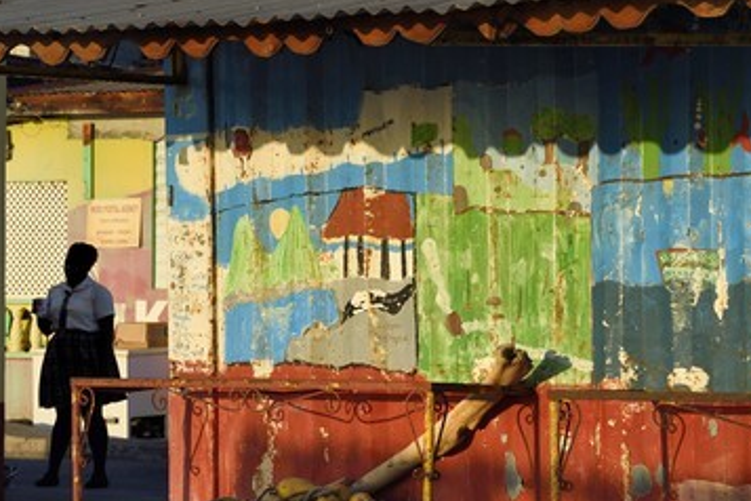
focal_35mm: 141
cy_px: 274
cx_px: 347
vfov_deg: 9.7
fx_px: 2941
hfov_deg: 14.5
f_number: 10
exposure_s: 1/320
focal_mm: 120
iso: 200
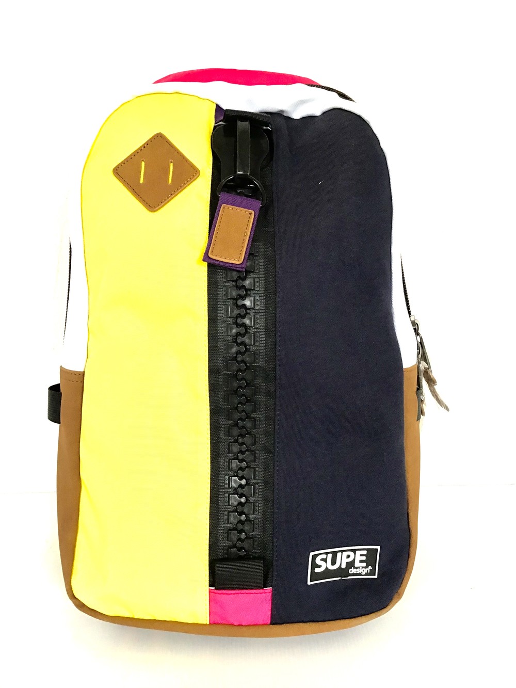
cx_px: 258
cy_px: 344
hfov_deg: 45.4
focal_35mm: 31
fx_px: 616
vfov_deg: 58.3
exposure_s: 1/33
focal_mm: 3.3
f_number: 2.4
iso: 50
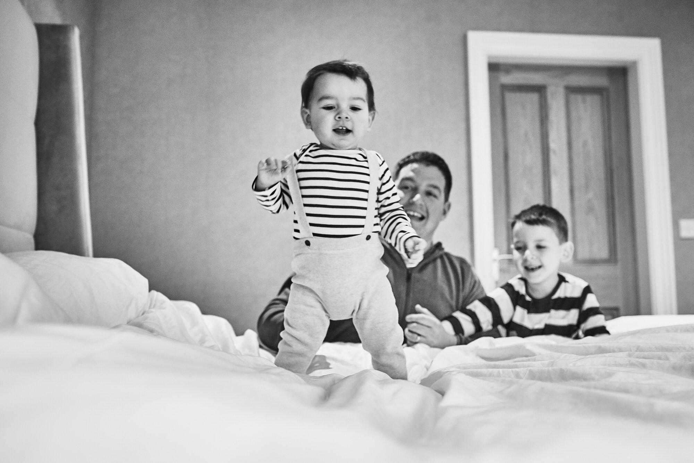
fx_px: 694
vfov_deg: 36.9
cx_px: 347
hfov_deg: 53.1
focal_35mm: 36
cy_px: 232
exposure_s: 1/100
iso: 800
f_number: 2
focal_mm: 24
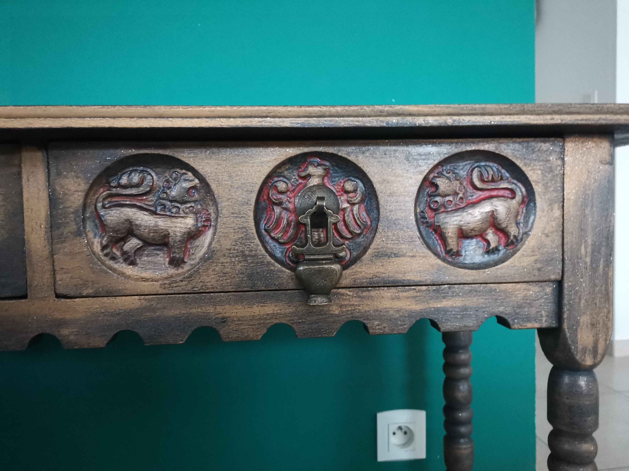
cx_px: 314
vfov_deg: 53.1
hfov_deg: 67.3
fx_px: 472
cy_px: 236
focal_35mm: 26
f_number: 1.8
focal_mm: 4.75
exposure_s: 1/16.7
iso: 2000
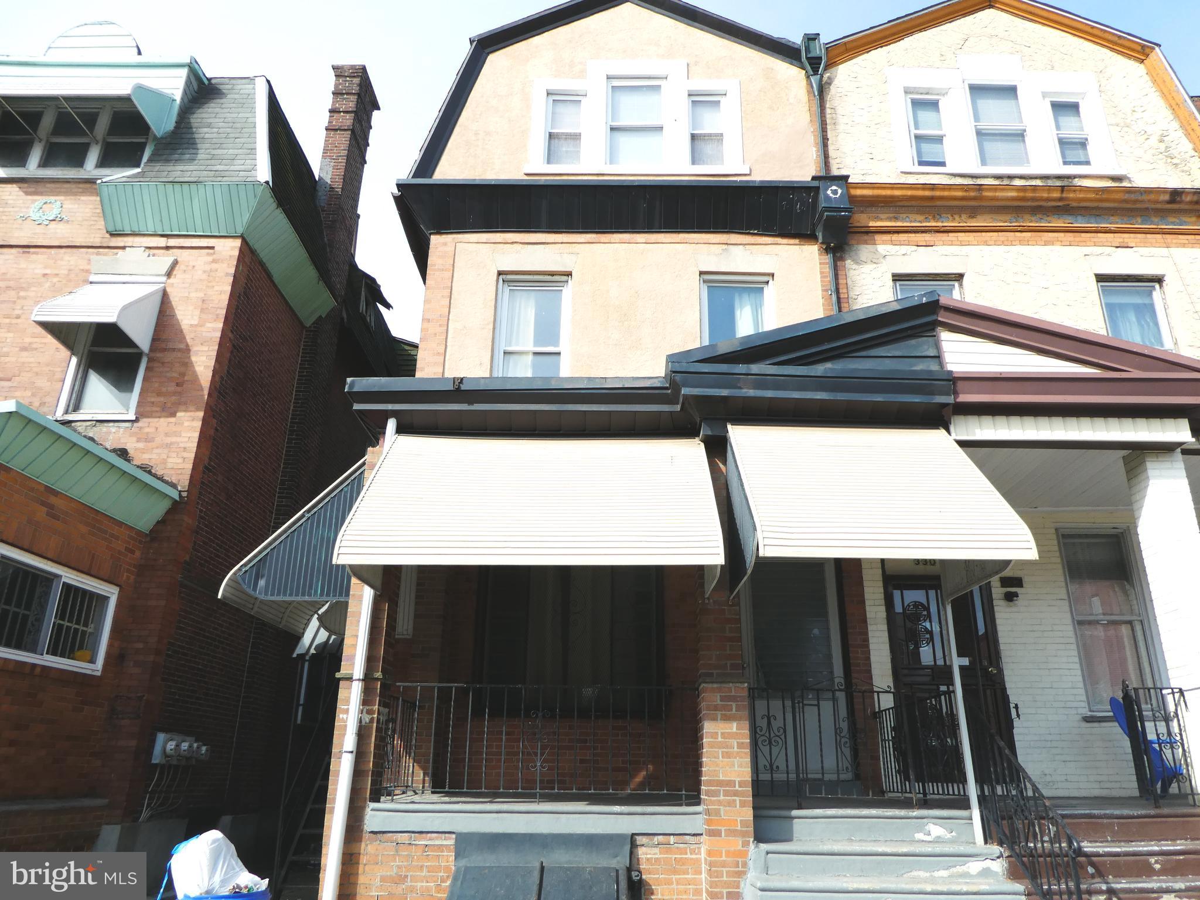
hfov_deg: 71.6
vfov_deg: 56.8
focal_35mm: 24
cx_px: 600
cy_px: 450
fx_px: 832
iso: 80
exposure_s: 1/500
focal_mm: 4.3
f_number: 3.3
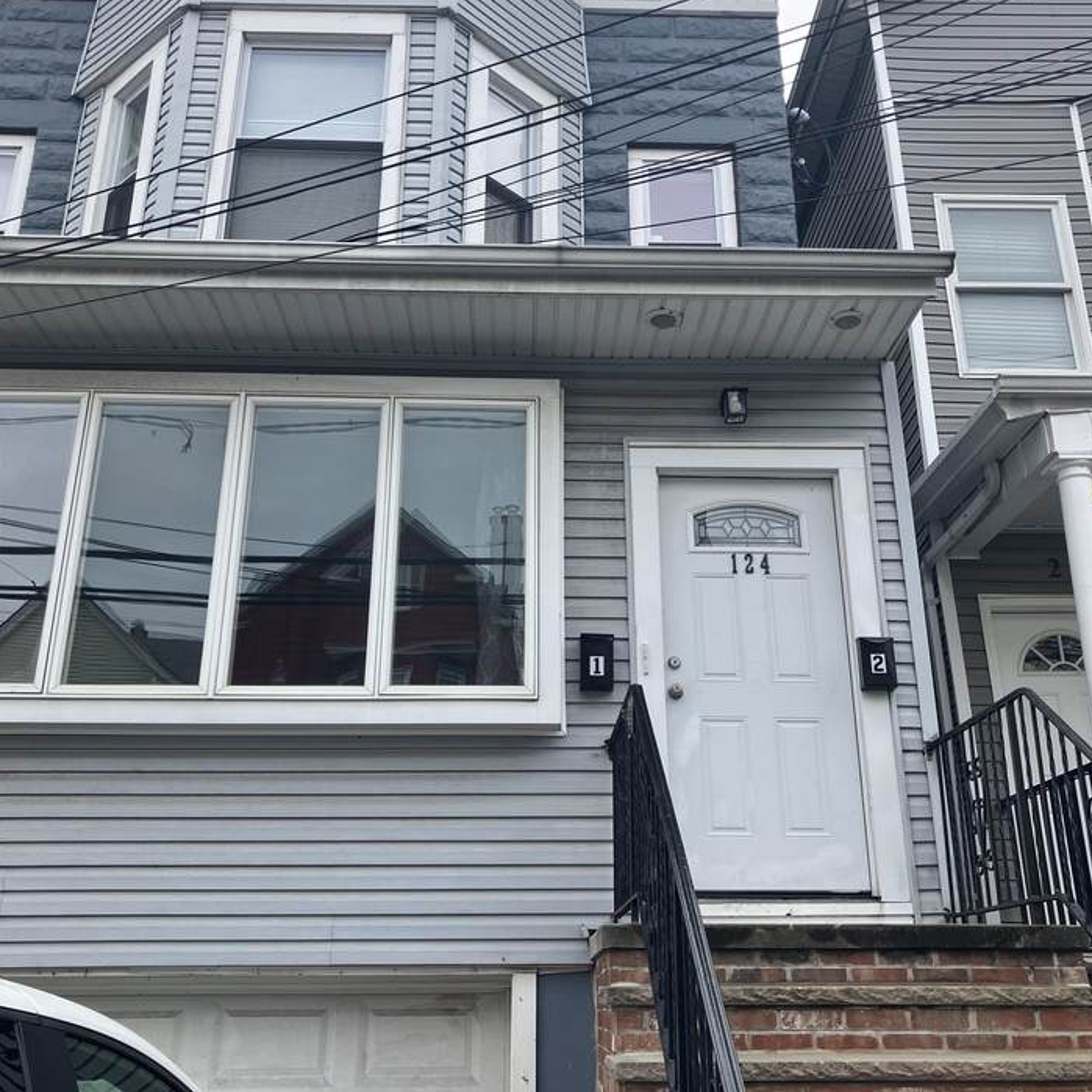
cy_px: 519
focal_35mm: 34
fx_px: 1213
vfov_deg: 48.4
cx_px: 536
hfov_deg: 48.4
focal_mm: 3.99
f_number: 1.8
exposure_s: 1/344
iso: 32
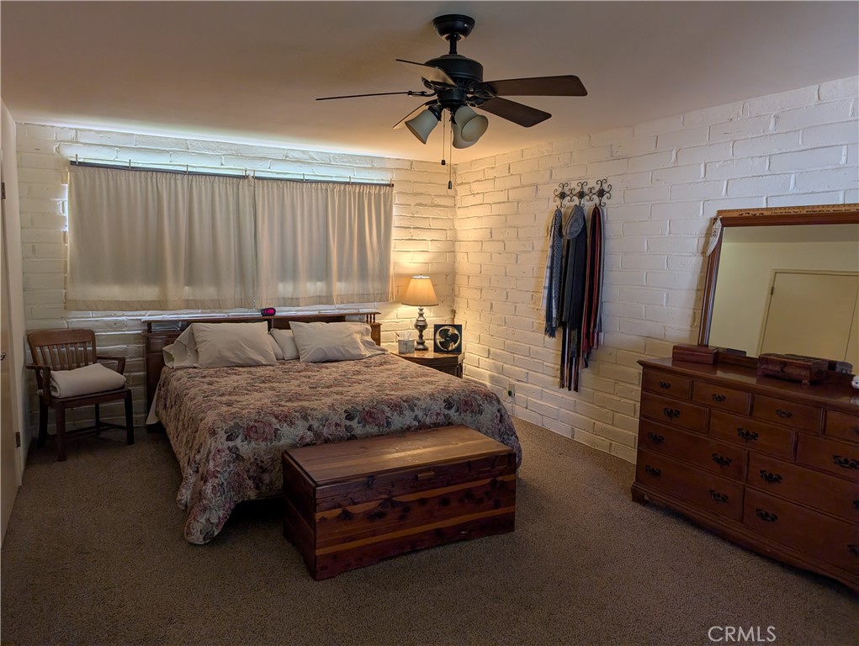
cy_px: 323
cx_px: 430
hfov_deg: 71.5
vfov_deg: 56.9
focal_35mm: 24
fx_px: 596
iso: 34
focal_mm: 6.9
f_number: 1.68
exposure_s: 1/120
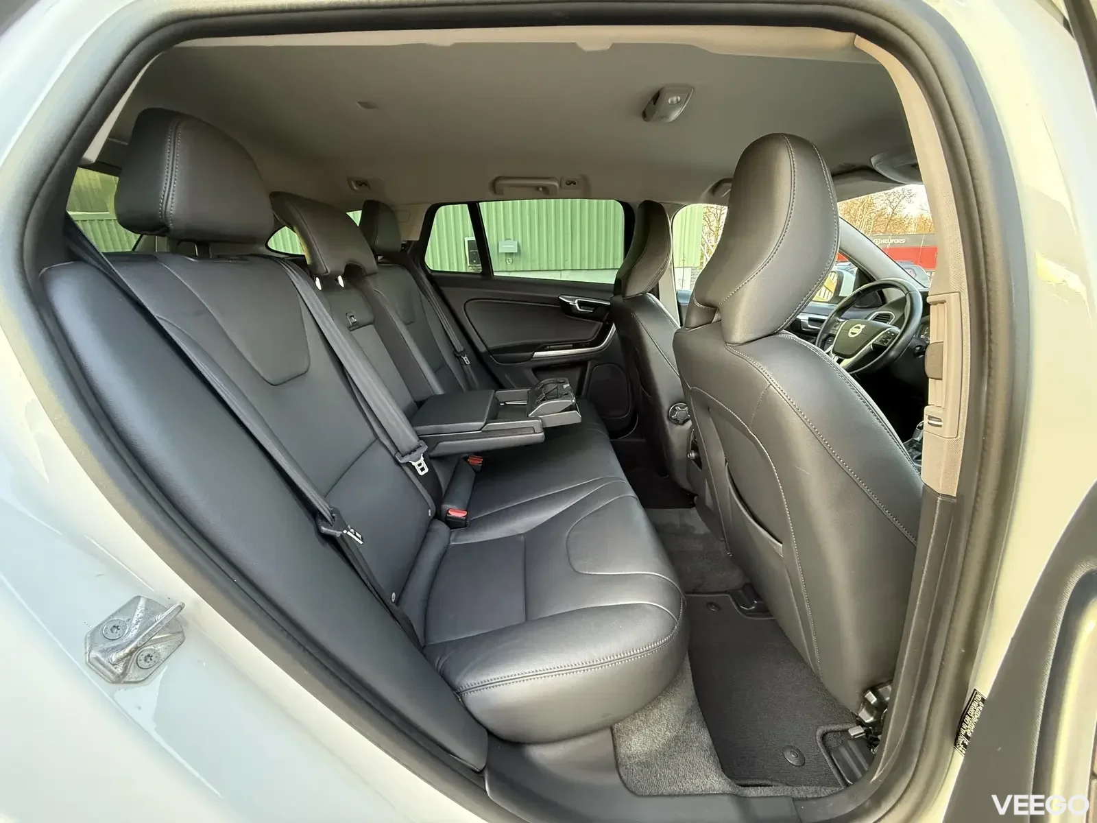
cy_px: 412
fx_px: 444
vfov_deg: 85.7
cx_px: 548
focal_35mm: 14
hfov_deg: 102.1
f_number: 2.2
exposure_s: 1/60
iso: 400
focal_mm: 2.22
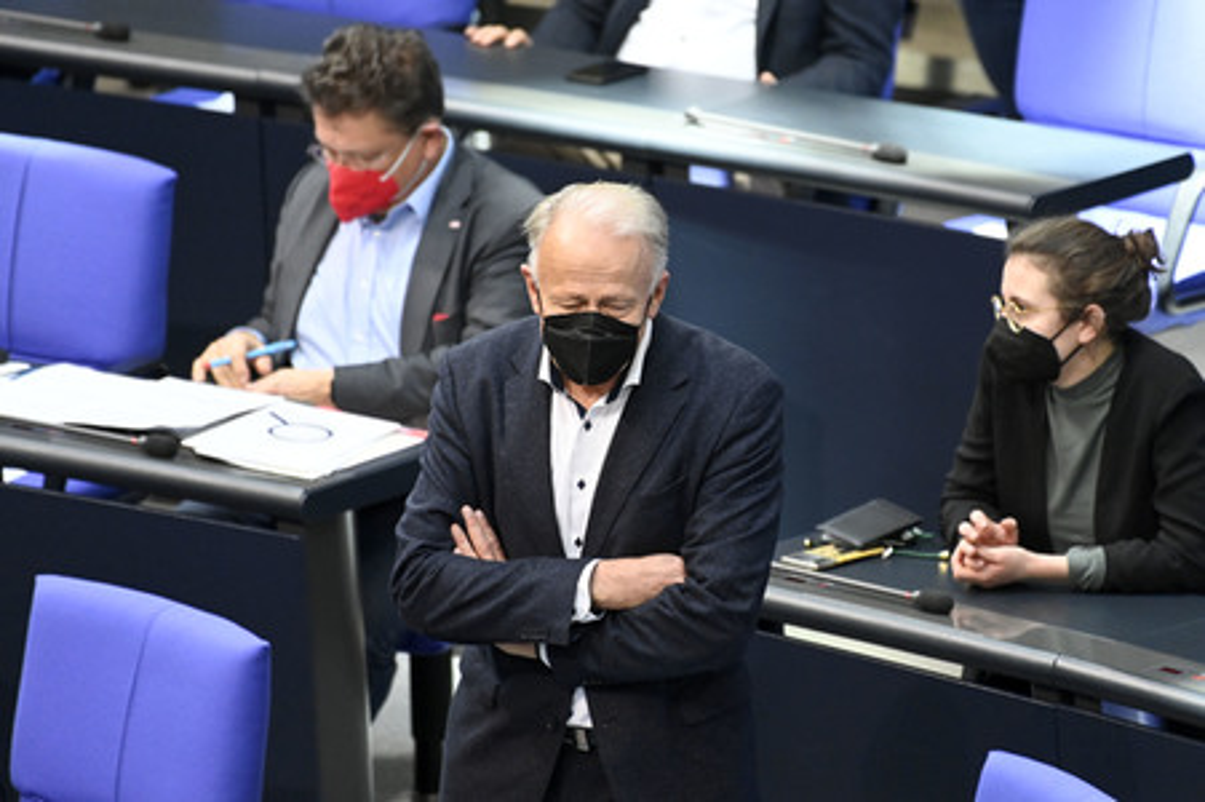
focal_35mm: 500
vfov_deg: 2.7
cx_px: 602
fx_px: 16723
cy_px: 401
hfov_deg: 4.1
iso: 8000
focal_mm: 500
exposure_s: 1/250
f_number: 5.6
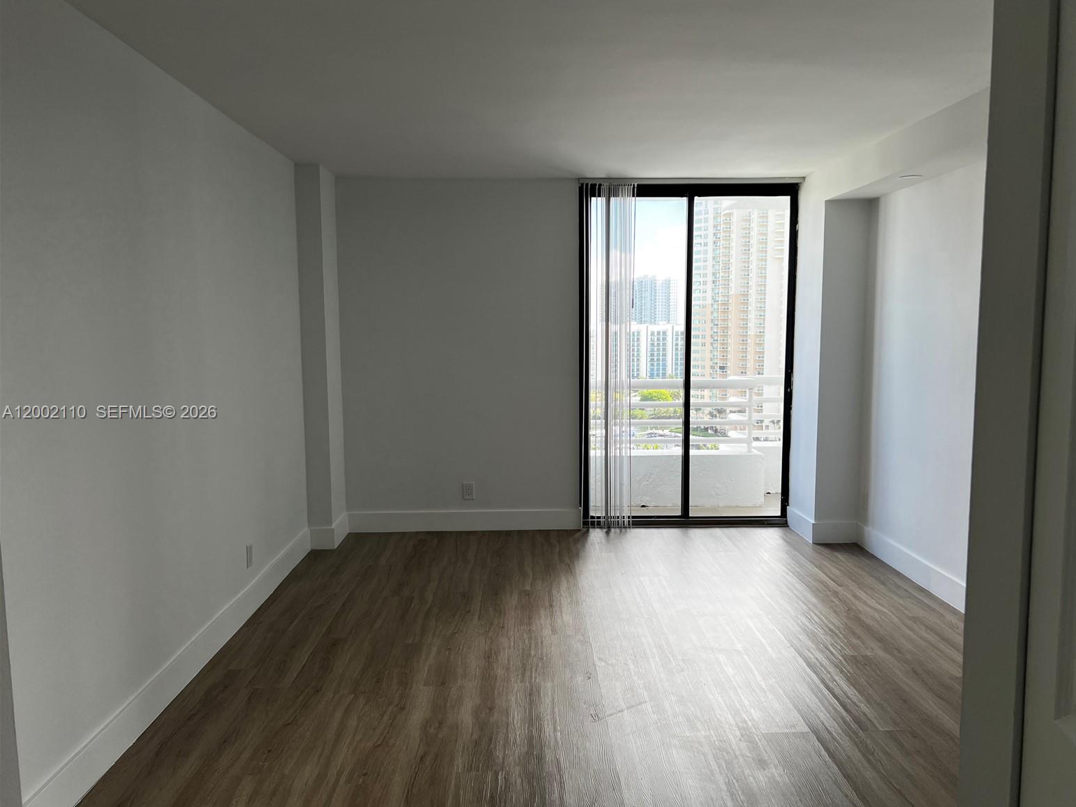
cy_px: 413
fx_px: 839
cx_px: 558
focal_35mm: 27
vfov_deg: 51.4
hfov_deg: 65.3
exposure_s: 1/219
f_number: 1.5
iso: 40
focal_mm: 5.7
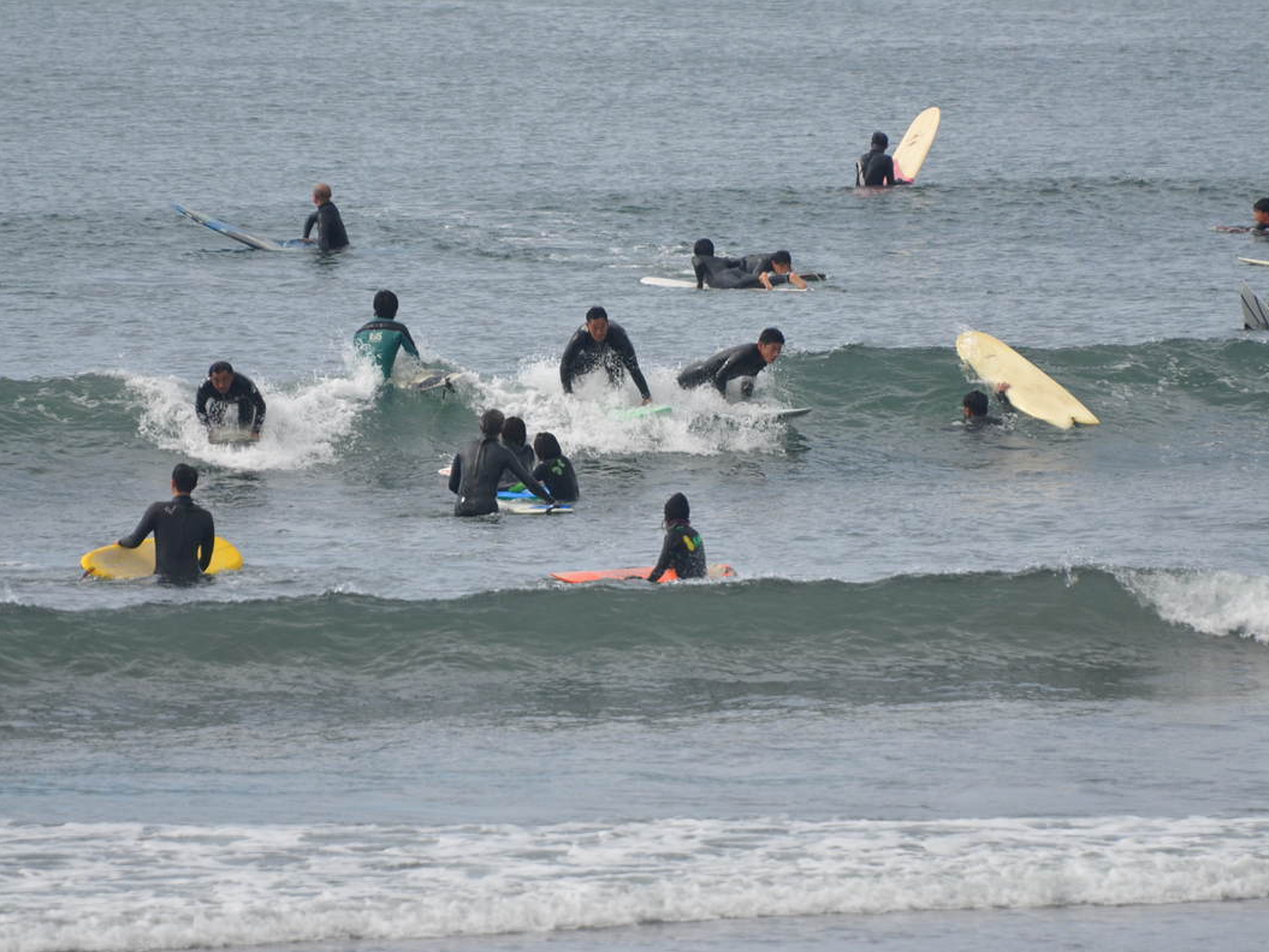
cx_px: 662
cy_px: 477
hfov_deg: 4.0
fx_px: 18006
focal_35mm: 491
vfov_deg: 3.0
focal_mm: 300
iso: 400
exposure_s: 1/1600
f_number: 5.6
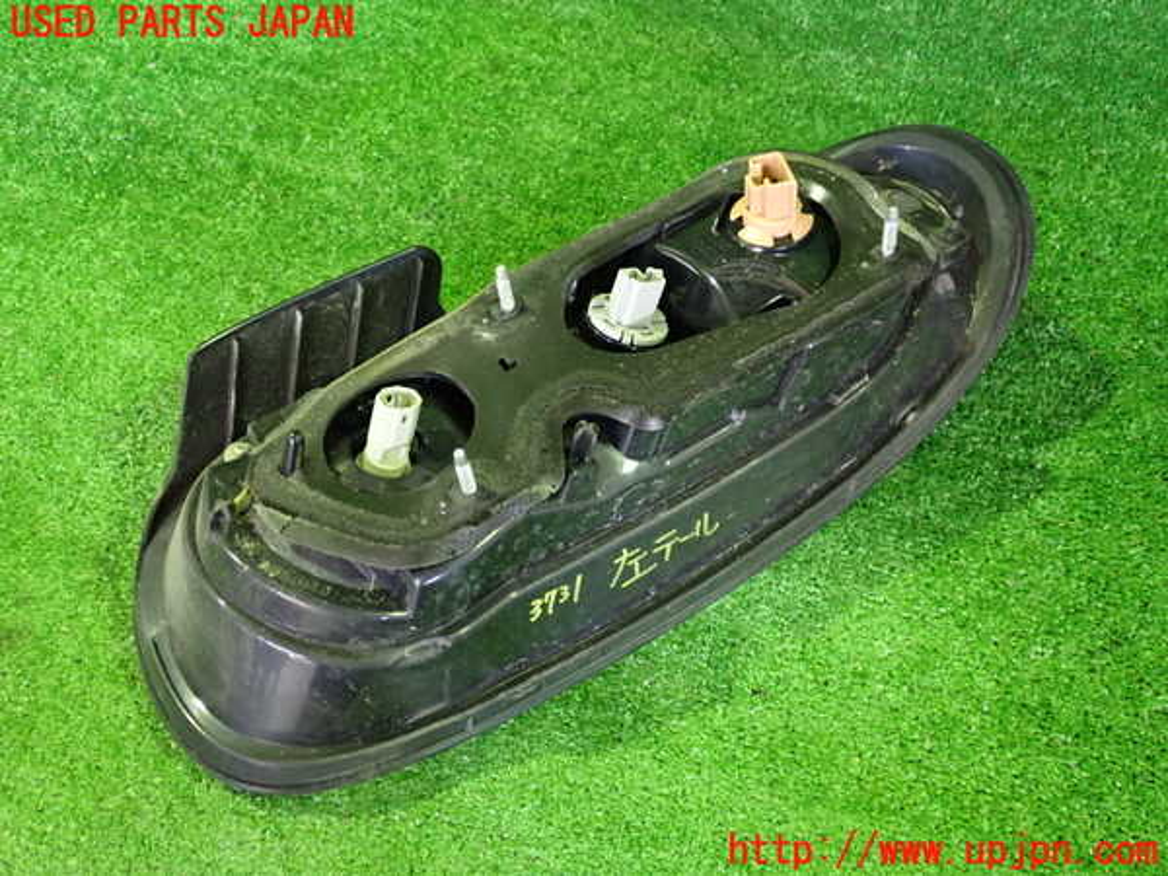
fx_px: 1215
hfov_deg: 51.4
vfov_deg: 39.7
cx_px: 584
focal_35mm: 36
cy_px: 438
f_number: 2.5
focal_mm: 6.37
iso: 800
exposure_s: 1/20
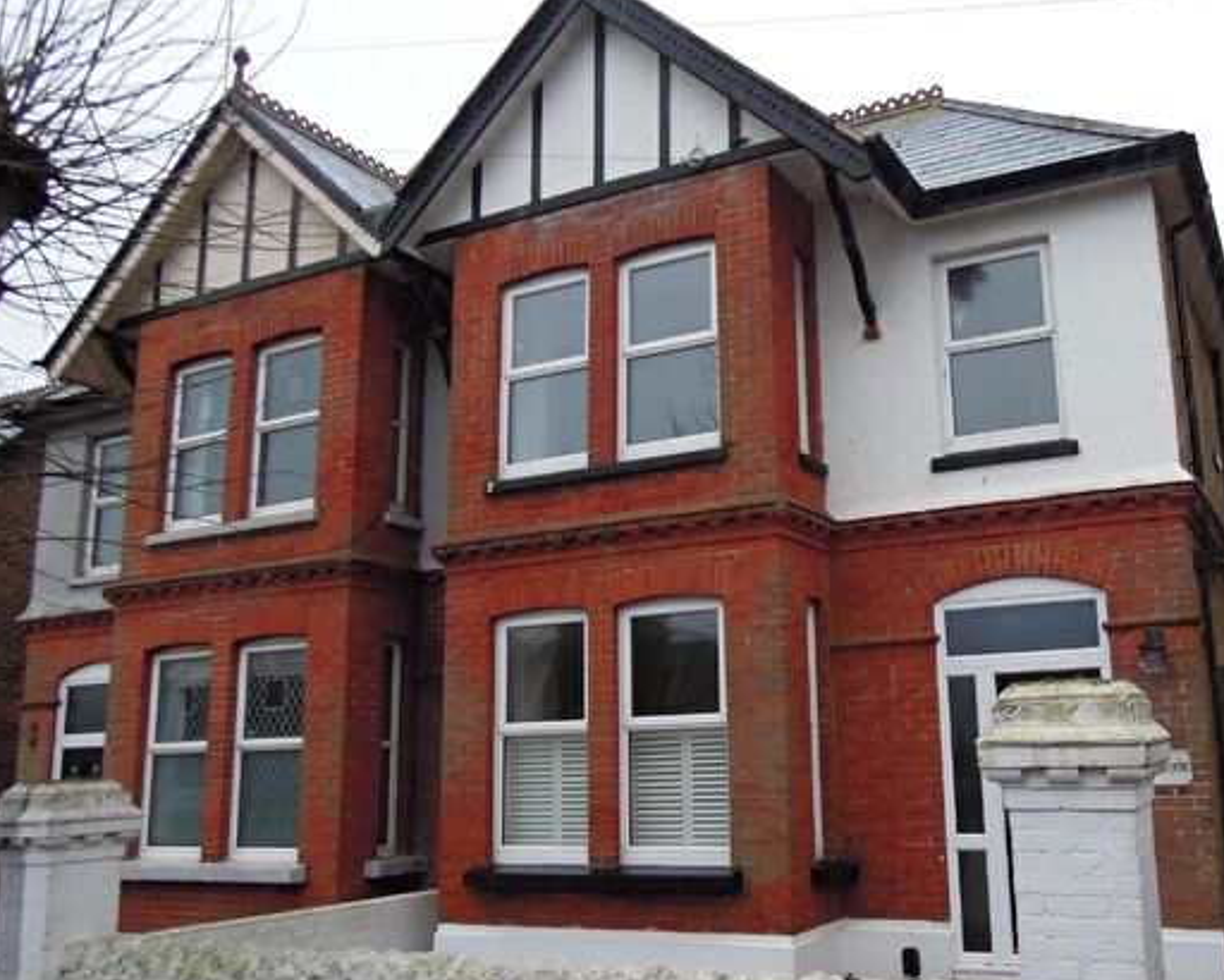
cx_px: 748
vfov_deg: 45.8
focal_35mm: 32
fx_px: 1160
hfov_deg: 55.1
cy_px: 489
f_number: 2.8
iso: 160
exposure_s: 1/200
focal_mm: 4.3
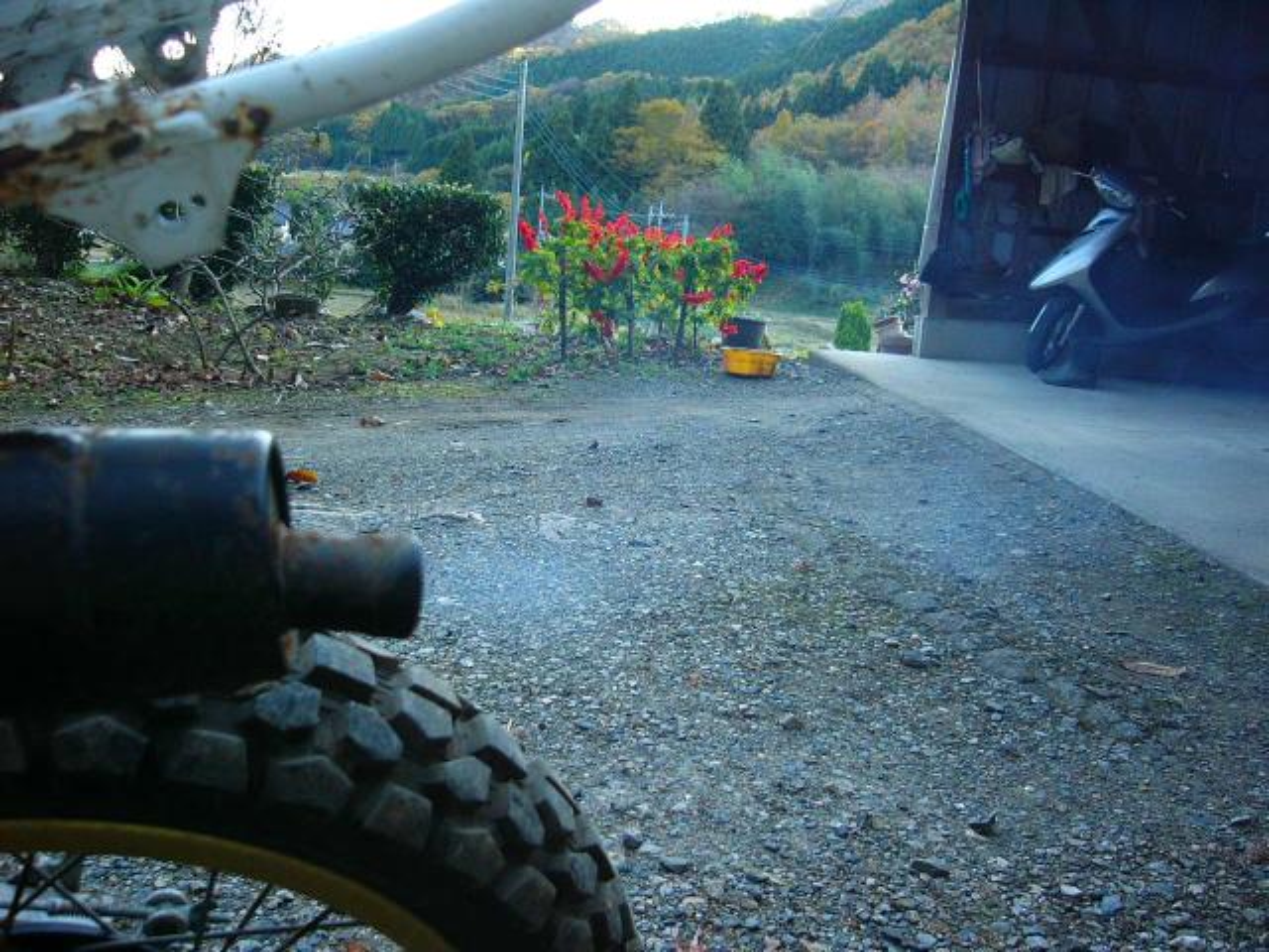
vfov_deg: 40.7
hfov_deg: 52.6
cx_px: 634
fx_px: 1283
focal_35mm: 35
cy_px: 476
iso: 100
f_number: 2.8
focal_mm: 5.8
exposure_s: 1/60
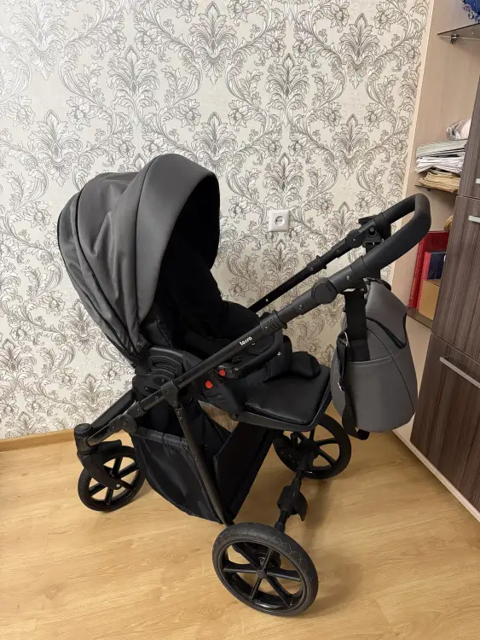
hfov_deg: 56.8
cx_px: 240
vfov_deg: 71.6
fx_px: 443
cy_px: 320
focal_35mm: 24
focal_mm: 6.76
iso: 640
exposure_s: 1/50
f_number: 1.78
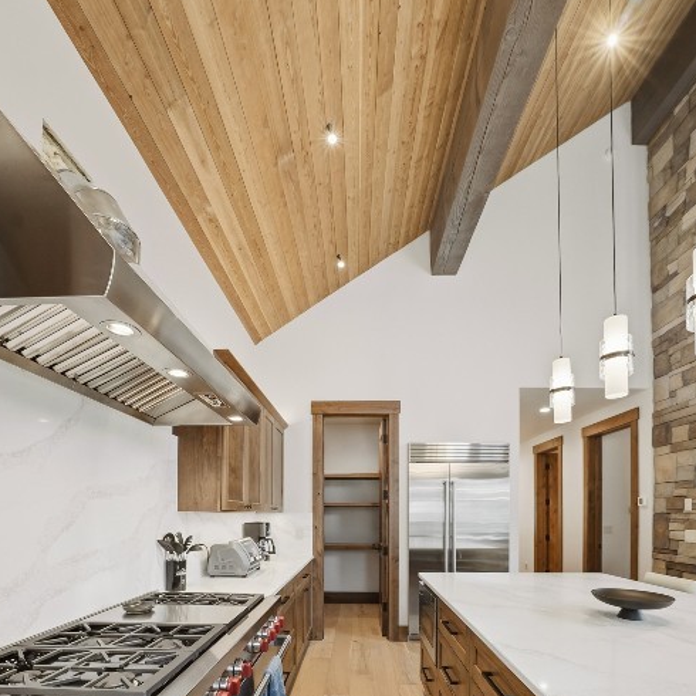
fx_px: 364
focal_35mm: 16
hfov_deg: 87.4
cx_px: 348
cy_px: 513
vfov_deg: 81.4
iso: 400
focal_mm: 12
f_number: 7.1
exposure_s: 1/80
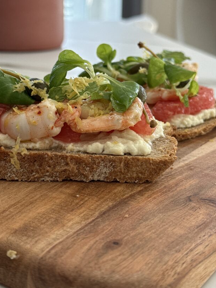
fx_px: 499
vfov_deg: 32.1
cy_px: 111
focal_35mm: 60
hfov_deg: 24.4
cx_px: 89
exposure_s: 1/229
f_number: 1.78
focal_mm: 6.76
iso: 125
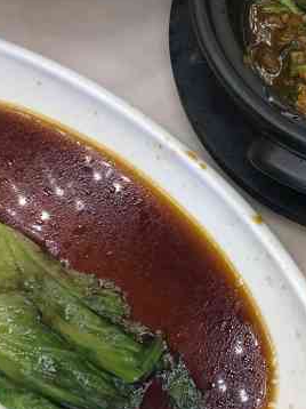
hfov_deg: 19.0
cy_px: 62
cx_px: 369
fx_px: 861
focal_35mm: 73
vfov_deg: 26.0
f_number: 1.8
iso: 32
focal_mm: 4
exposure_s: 1/30
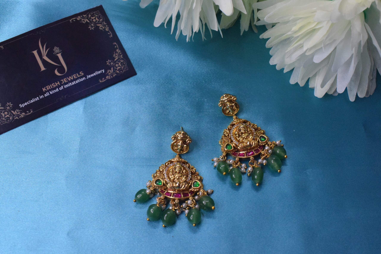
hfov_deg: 49.6
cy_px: 127
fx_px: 413
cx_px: 190
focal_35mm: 39
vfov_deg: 34.2
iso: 6400
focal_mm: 26
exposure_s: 1/60
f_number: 11
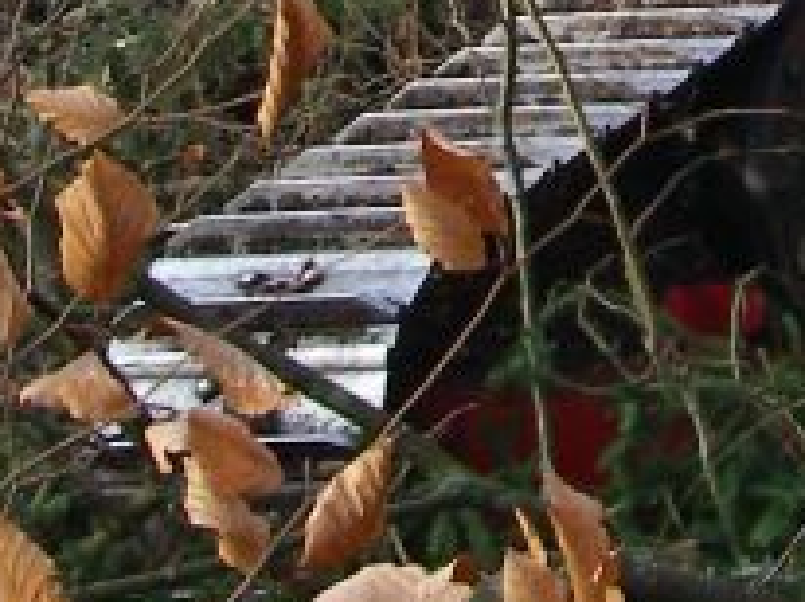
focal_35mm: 244
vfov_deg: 5.8
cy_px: -1028
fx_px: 5668
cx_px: 1157
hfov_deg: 8.0
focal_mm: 8.1
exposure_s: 1/60
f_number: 3.5
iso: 100
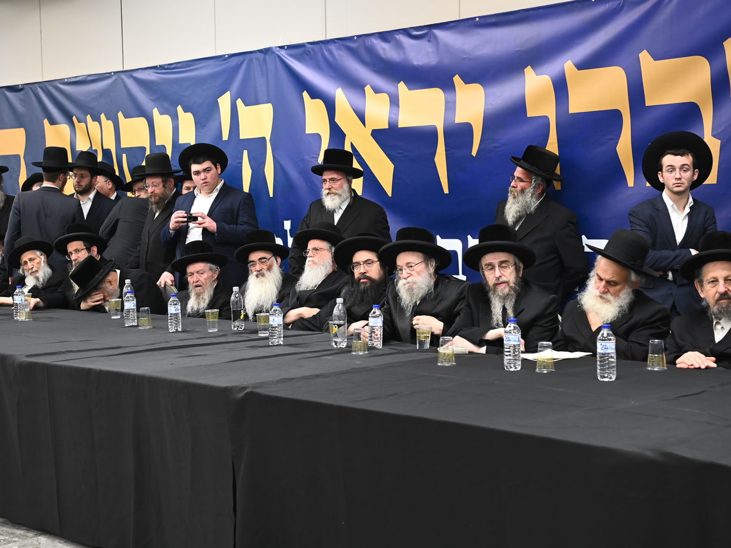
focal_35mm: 57
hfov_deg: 33.8
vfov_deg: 25.7
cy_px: 273
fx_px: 1204
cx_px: 360
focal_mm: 52
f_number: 5
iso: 2000
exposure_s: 1/160
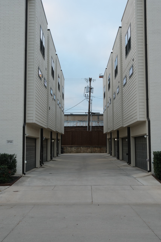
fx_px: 275
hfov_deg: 32.6
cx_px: 80
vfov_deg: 47.4
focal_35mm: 41
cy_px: 121
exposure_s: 1/100
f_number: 6.4
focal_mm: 27.1
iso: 640
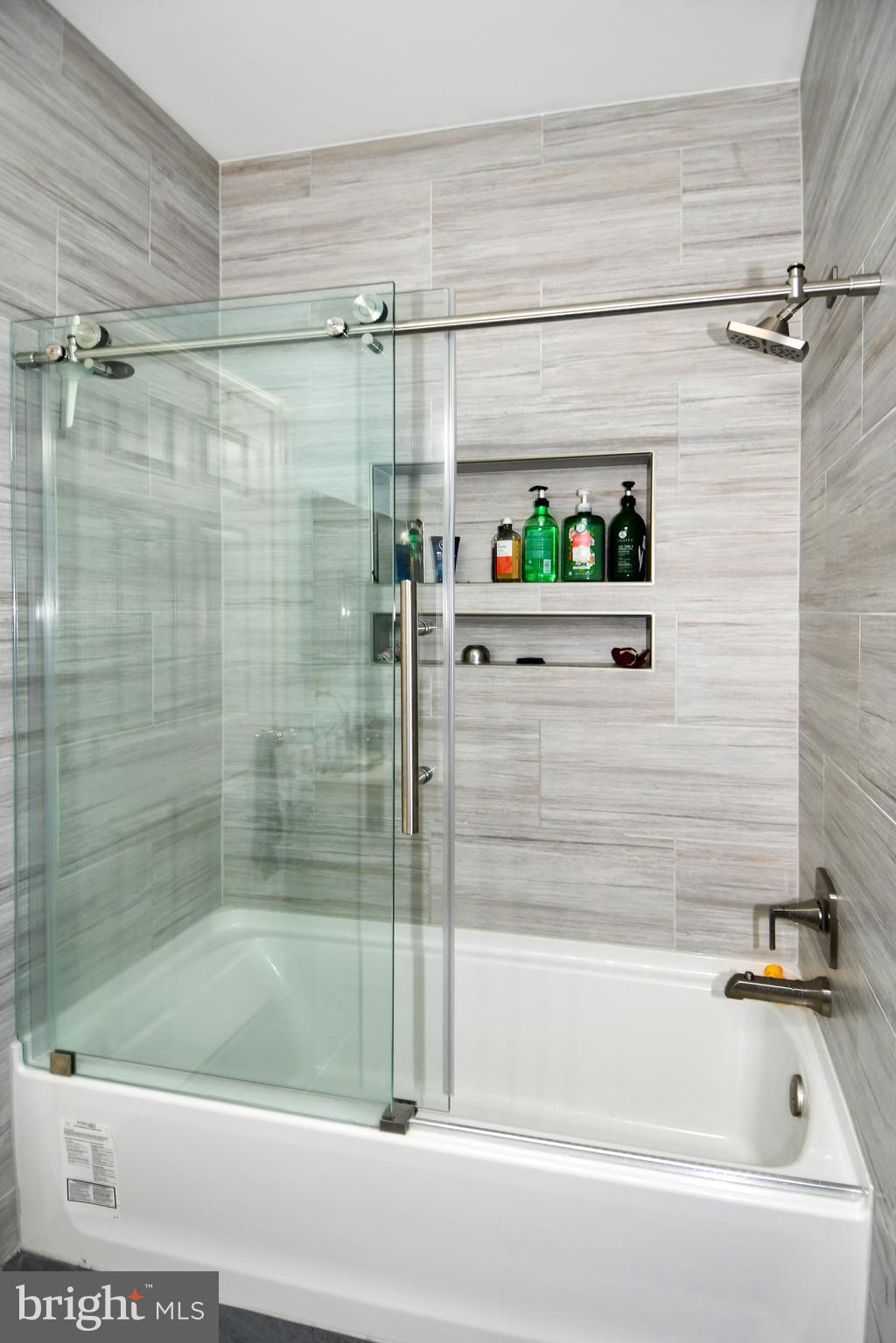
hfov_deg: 67.4
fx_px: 672
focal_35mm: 18
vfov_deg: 90.0
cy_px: 672
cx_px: 448
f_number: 4
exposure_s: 1/60
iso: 320
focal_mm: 12
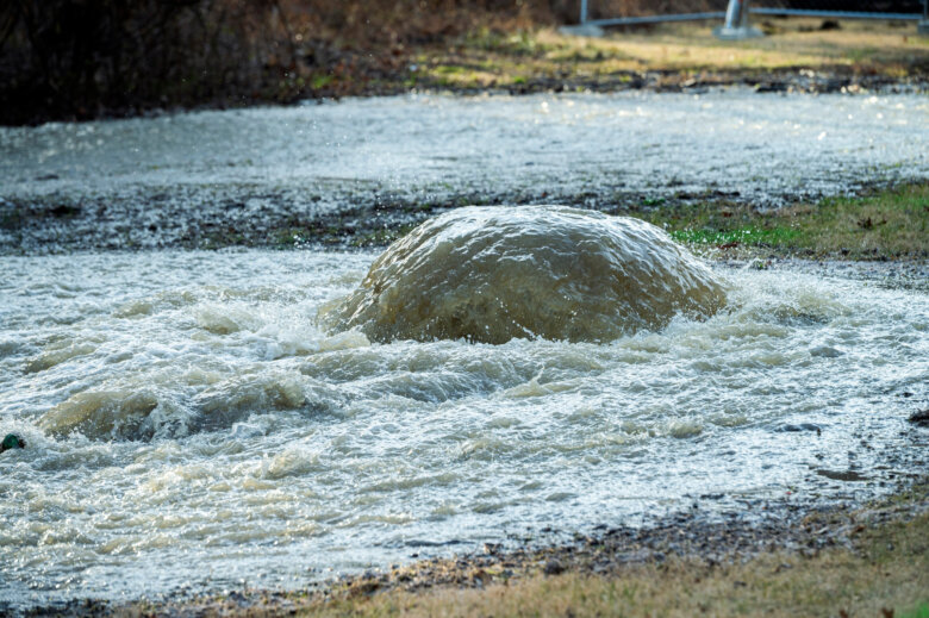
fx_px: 4771
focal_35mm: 185
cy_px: 309
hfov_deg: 11.1
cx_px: 464
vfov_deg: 7.4
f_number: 5
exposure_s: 1/640
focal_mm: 185
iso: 400
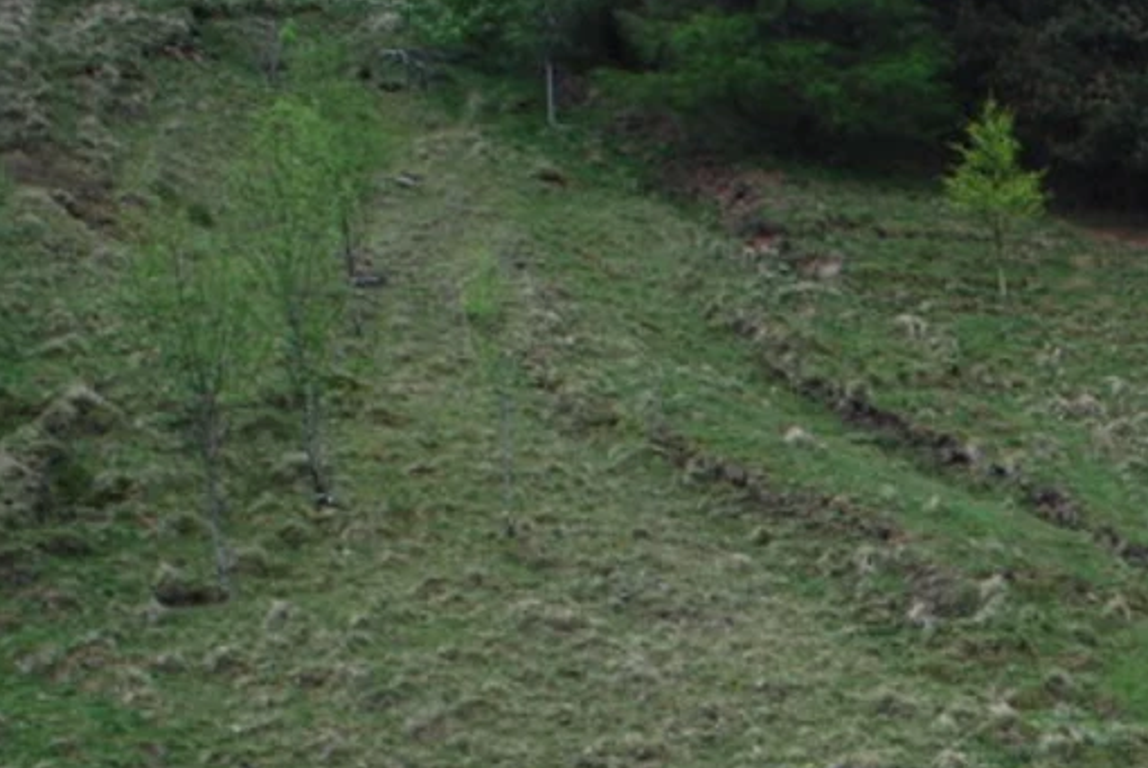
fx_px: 3032
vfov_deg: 13.9
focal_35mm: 95
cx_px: 1524
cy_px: 1007
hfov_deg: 19.6
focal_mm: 20
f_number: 3.8
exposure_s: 1/60
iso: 200
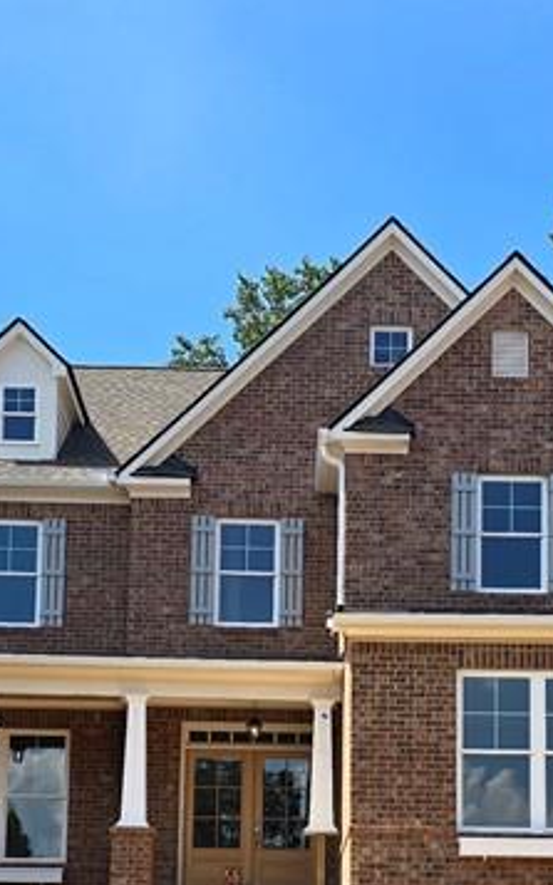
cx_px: 305
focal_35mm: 70
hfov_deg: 18.6
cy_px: 768
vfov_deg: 28.4
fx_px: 1689
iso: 12
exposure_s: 1/568
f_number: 1.7
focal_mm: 6.3
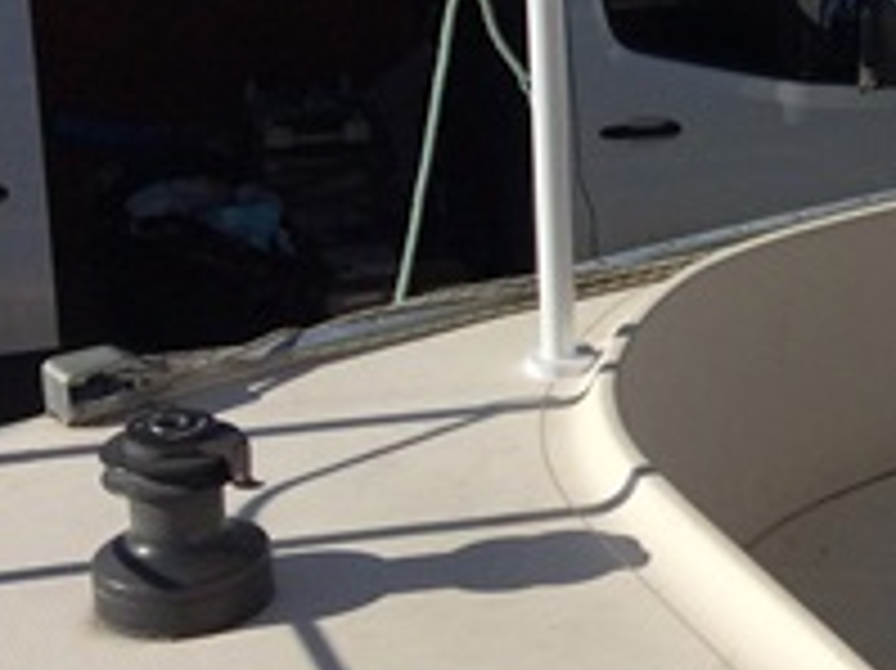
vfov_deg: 15.4
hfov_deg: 17.8
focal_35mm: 95
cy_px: 110
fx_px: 2457
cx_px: 1459
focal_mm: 4.15
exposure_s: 1/5882
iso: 40
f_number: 2.2
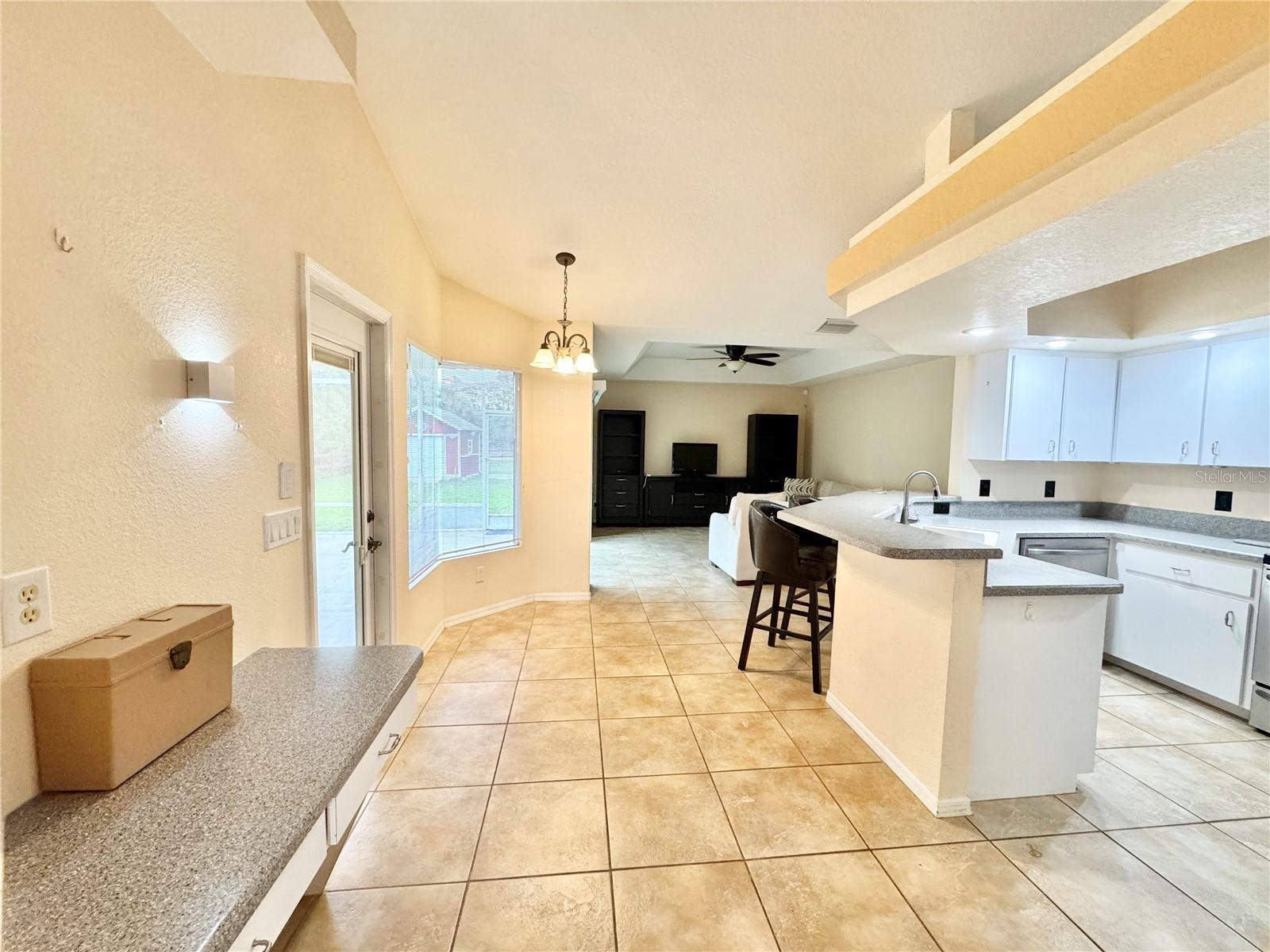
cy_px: 476
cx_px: 635
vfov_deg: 85.7
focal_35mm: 14
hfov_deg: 102.1
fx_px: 514
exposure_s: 1/120
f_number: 2.2
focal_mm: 2.22
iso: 320
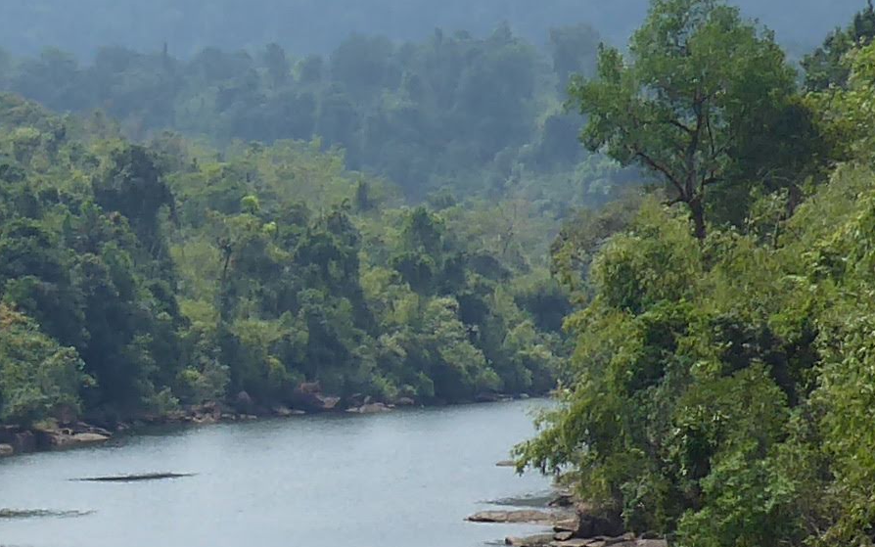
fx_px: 4412
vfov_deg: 7.1
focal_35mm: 185
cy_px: 526
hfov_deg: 11.2
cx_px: 12
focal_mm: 6.7
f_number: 3.7
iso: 80
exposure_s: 1/640
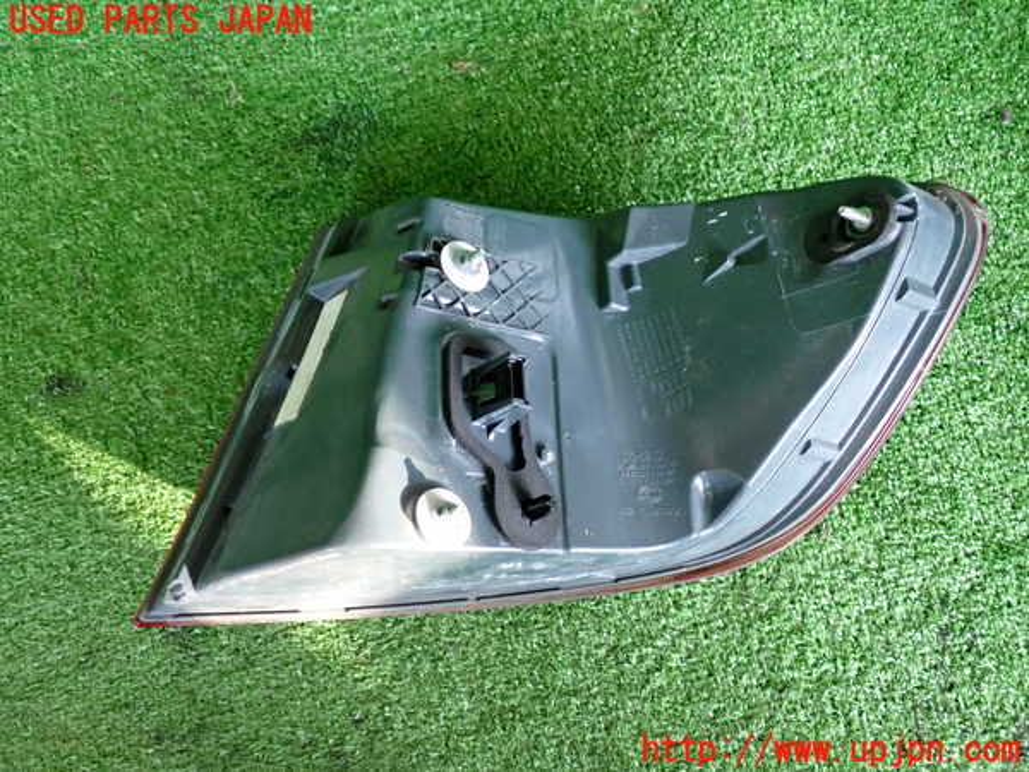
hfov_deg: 56.8
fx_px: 951
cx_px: 514
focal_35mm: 32
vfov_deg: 44.2
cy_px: 386
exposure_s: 1/50
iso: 250
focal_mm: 5.79
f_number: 2.4
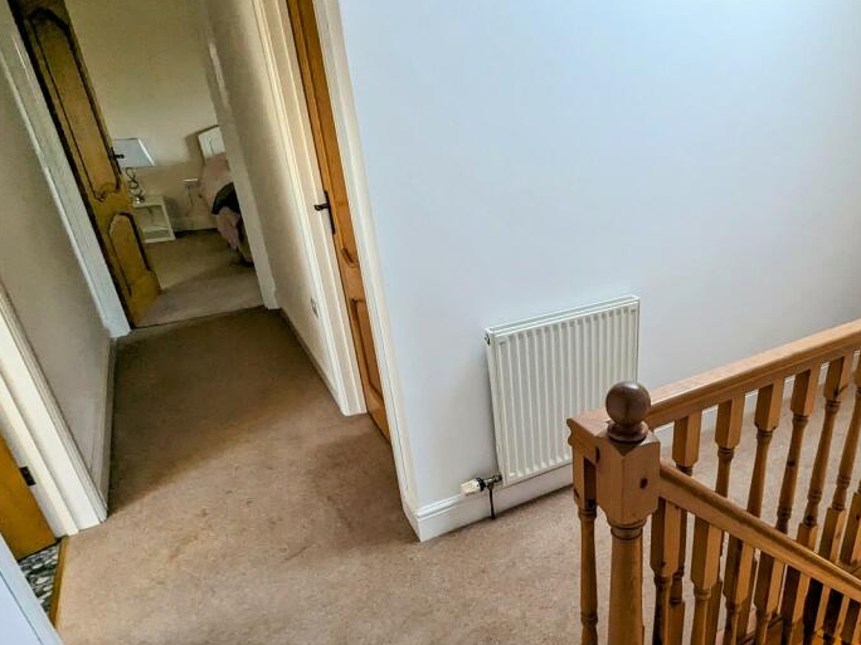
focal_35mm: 24
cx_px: 590
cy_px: 379
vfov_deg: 56.5
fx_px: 597
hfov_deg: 69.1
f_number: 2.2
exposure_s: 1/60
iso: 85
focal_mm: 2.35
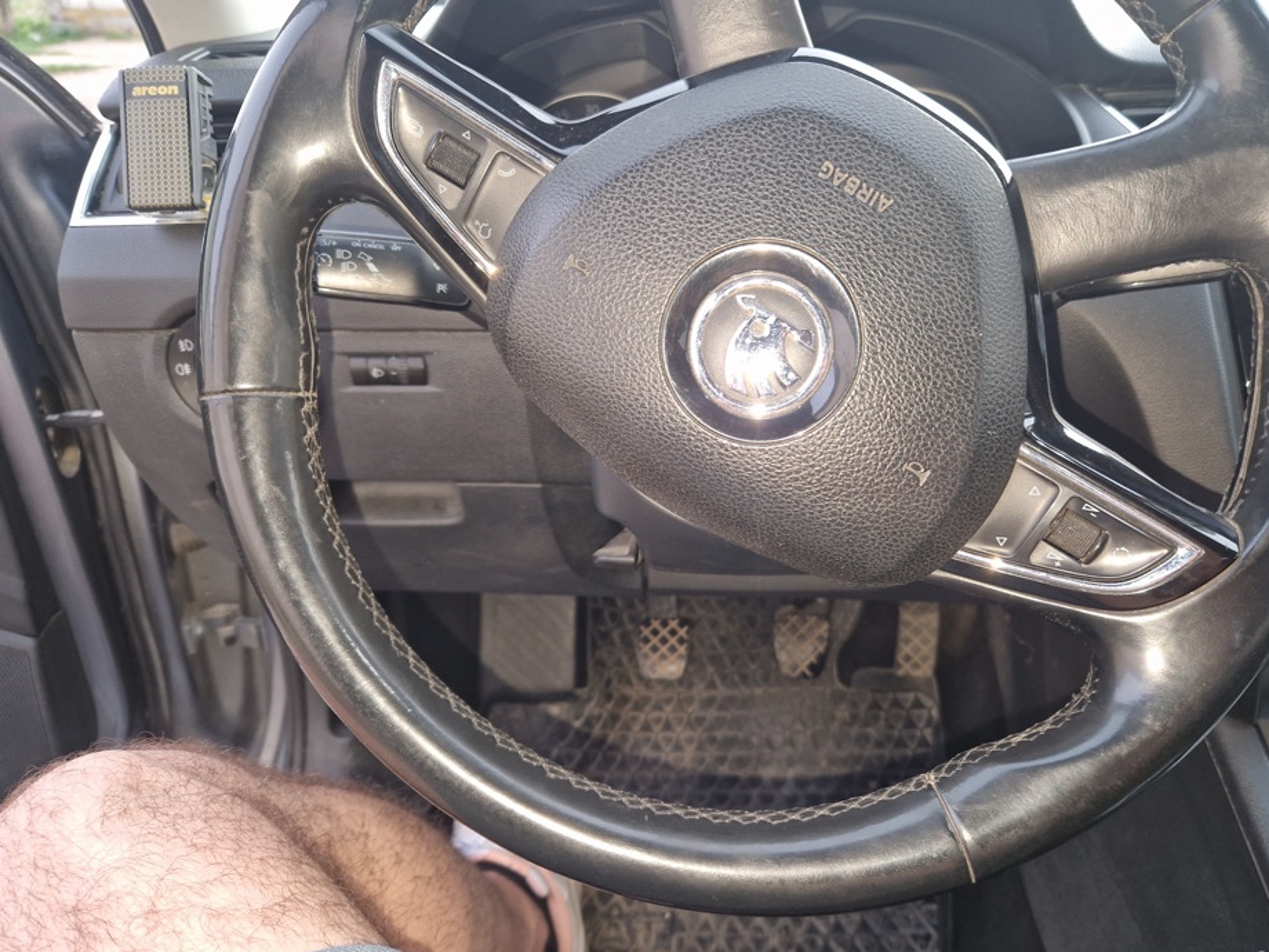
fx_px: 916
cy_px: 464
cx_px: 676
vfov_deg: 54.9
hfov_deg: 69.3
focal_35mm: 25
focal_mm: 5.4
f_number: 1.8
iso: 218
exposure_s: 1/50
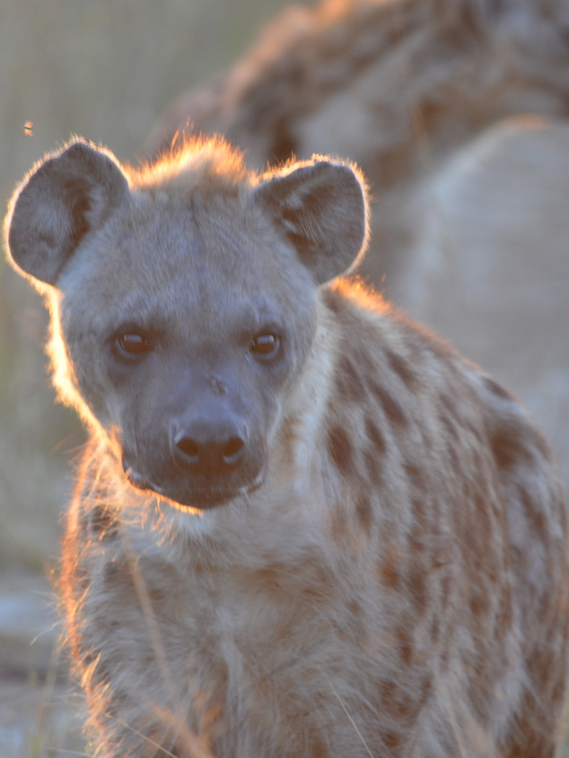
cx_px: 244
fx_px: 14330
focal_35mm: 654
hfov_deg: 2.3
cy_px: 379
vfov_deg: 3.0
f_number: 5.6
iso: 800
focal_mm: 300
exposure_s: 1/125
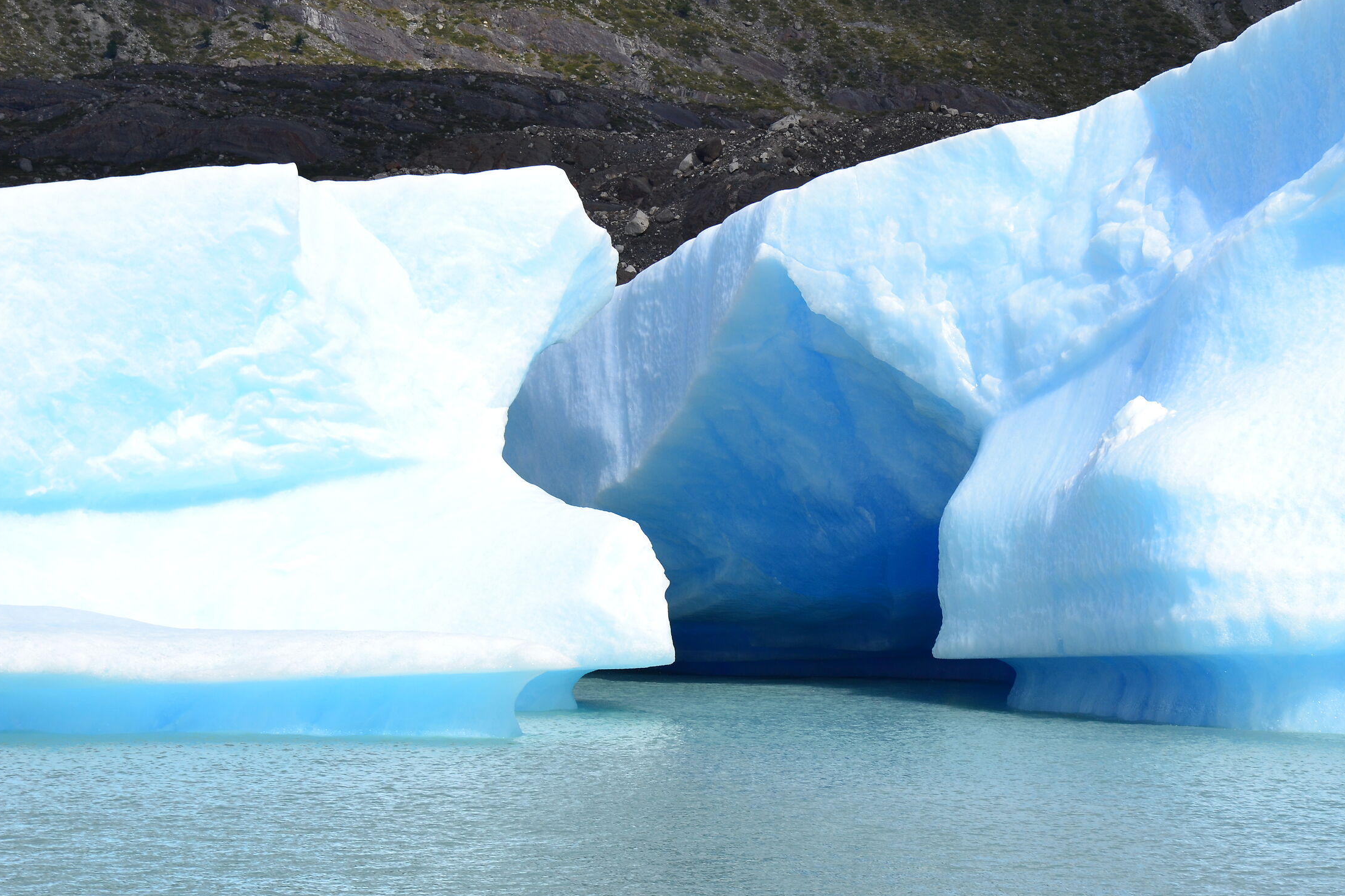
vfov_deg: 8.0
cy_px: 434
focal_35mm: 172
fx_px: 6408
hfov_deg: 12.0
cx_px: 706
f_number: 11
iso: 180
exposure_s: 1/500
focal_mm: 105
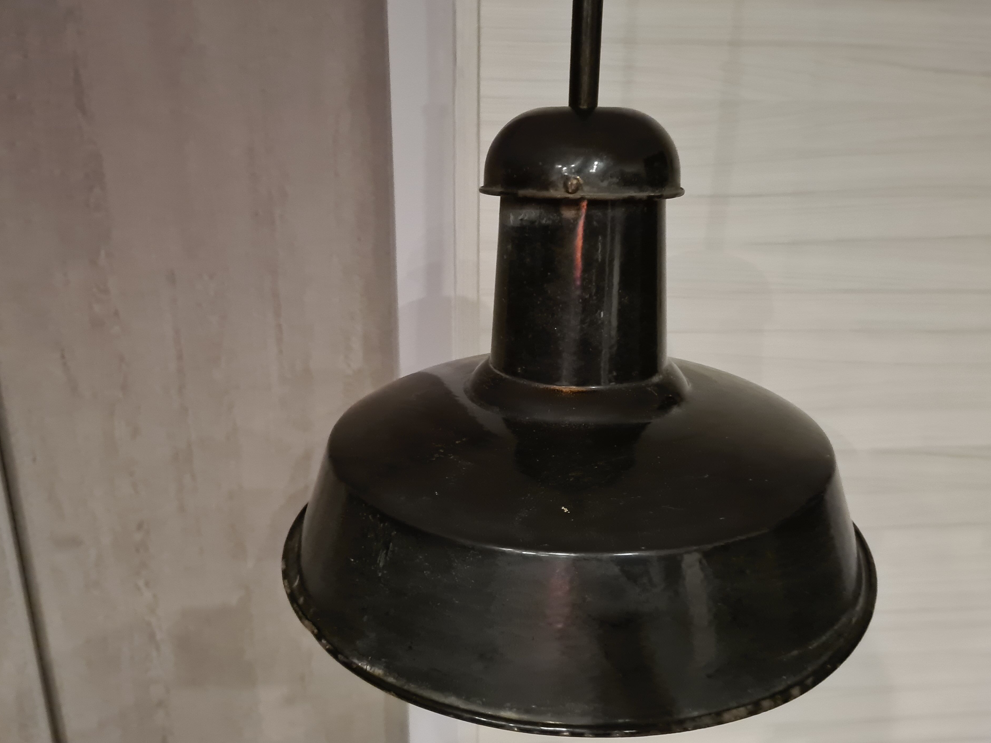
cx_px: 520
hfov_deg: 63.4
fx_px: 802
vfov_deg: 49.7
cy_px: 383
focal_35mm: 28
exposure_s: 1/25
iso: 1250
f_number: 1.8
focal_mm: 5.4
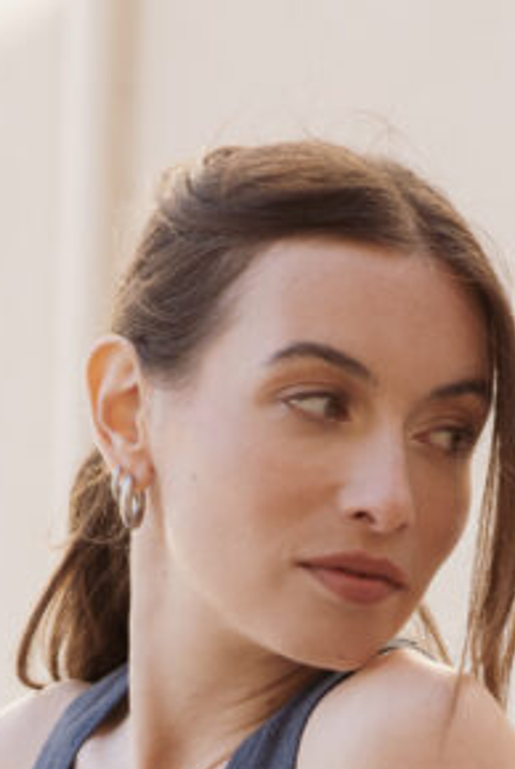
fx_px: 6422
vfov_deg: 6.7
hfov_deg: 4.6
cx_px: 147
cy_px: 1291
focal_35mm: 300
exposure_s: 1/200
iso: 250
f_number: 5.6
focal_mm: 85
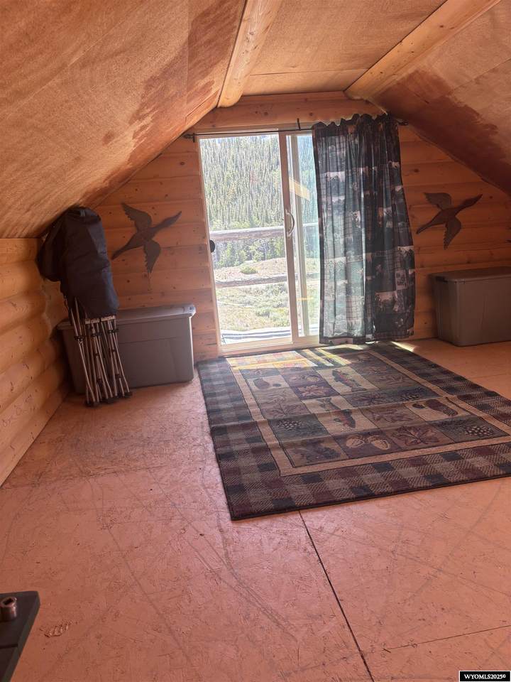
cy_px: 341
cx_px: 256
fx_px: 512
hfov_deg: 53.1
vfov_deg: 67.3
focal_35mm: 26
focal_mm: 5.96
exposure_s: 1/160
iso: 64
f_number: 1.6
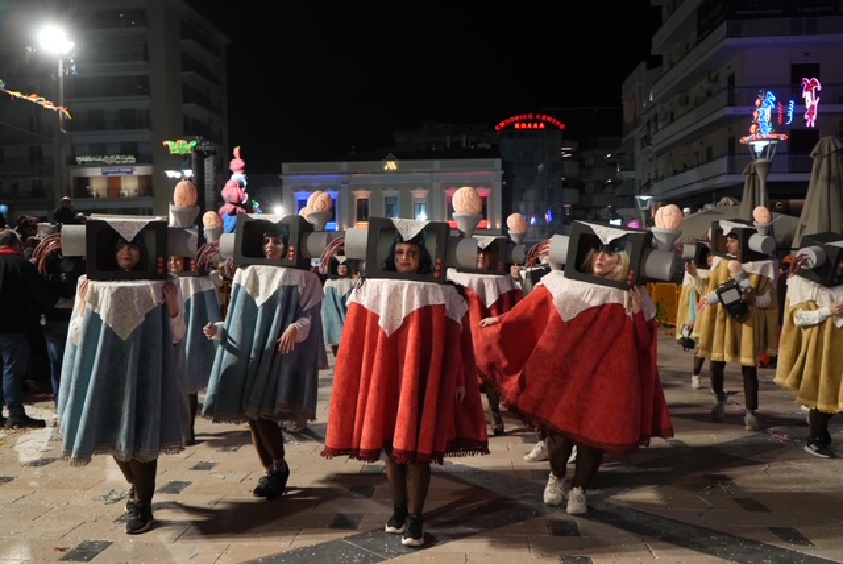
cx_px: 422
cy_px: 282
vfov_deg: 40.0
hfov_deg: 57.2
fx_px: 773
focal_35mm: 33
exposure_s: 1/250
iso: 2000
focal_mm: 33
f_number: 4
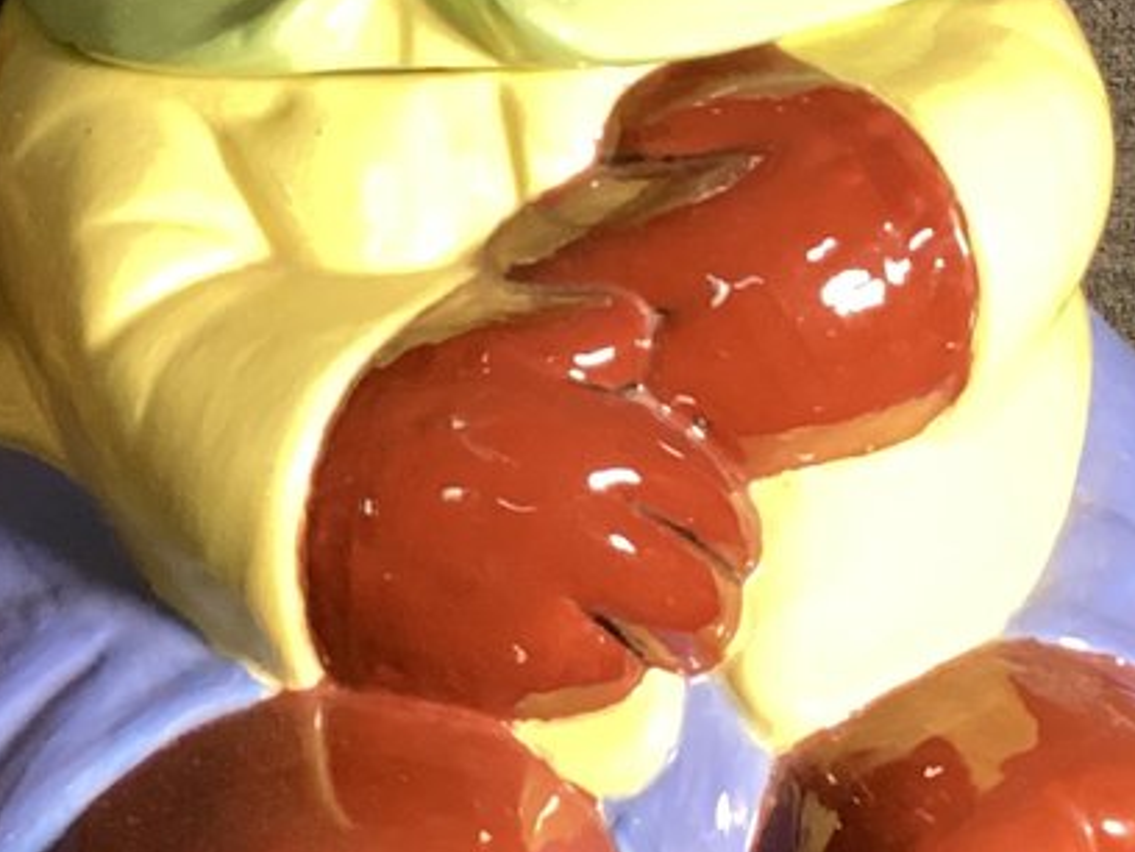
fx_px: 3771
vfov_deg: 12.7
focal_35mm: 115
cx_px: 483
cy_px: -63
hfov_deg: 17.1
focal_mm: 3.3
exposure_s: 1/60
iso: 320
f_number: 2.4
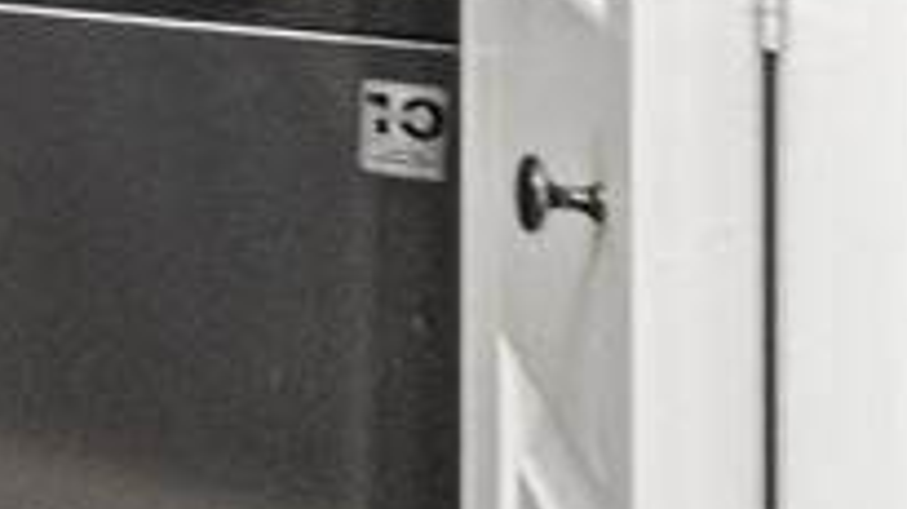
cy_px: -516
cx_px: -1469
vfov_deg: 11.2
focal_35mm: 98
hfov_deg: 13.3
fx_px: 2355
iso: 1000
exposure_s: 1/60
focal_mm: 10
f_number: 10
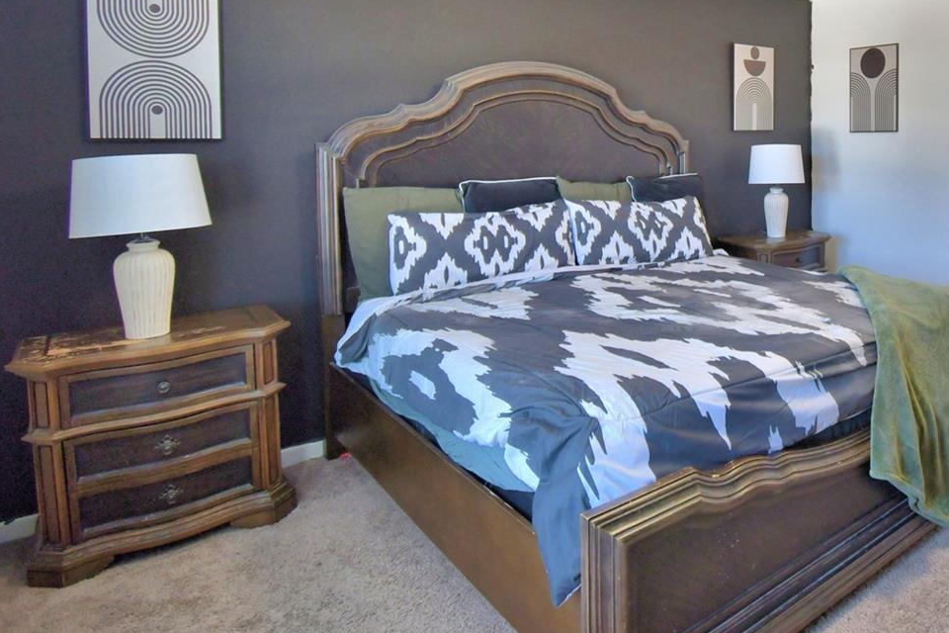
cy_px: 173
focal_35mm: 25
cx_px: 772
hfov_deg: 64.5
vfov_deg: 49.6
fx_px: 659
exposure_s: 1/50
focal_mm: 10
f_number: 4.5
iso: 400
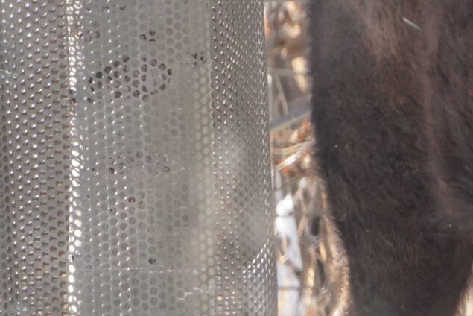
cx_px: 912
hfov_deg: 0.9
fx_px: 31783
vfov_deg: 0.6
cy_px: 87
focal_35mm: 2418
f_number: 6.3
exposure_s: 1/1000
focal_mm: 600
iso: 2000
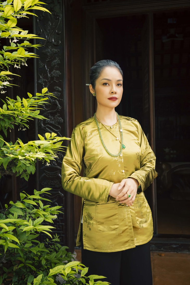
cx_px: 95
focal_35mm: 40
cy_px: 142
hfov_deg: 33.4
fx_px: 317
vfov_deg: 48.5
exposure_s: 1/200
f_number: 3.5
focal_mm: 26
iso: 400
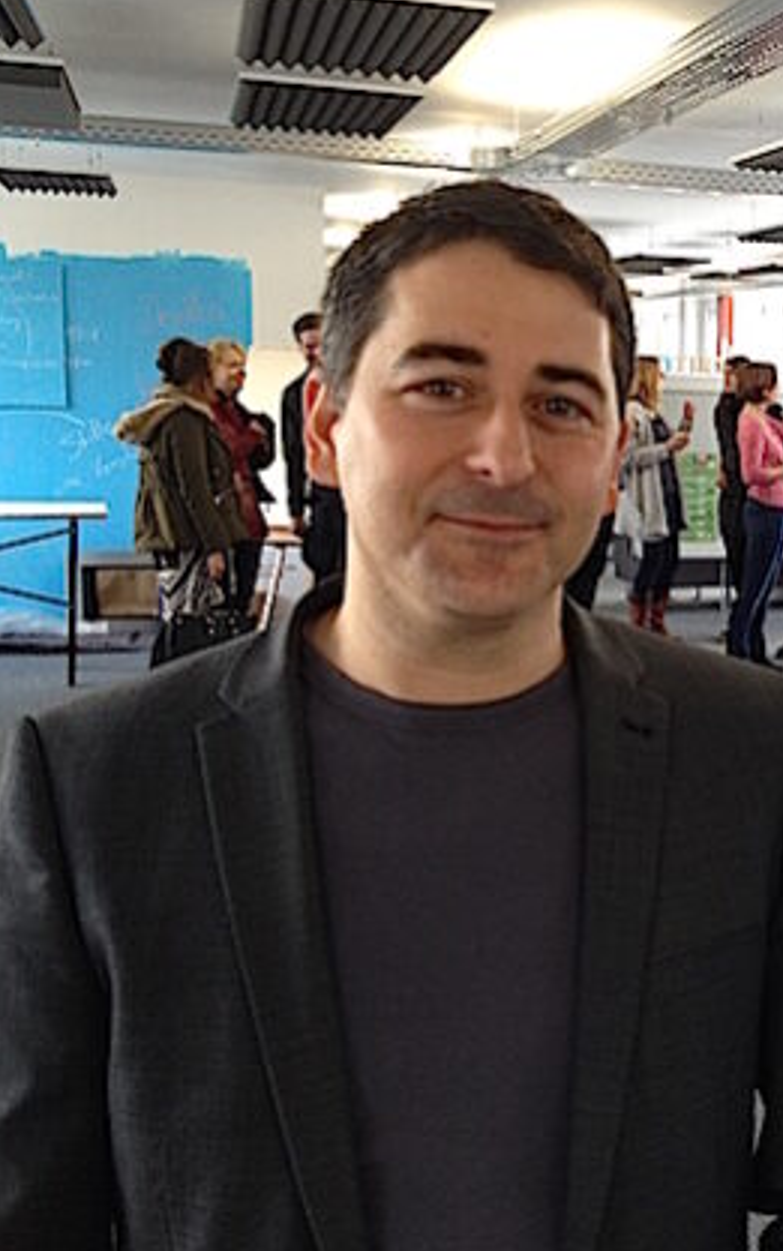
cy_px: 609
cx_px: 894
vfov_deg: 36.9
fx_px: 1876
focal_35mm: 55
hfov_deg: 22.1
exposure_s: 1/20
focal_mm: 4.28
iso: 64
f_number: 2.4
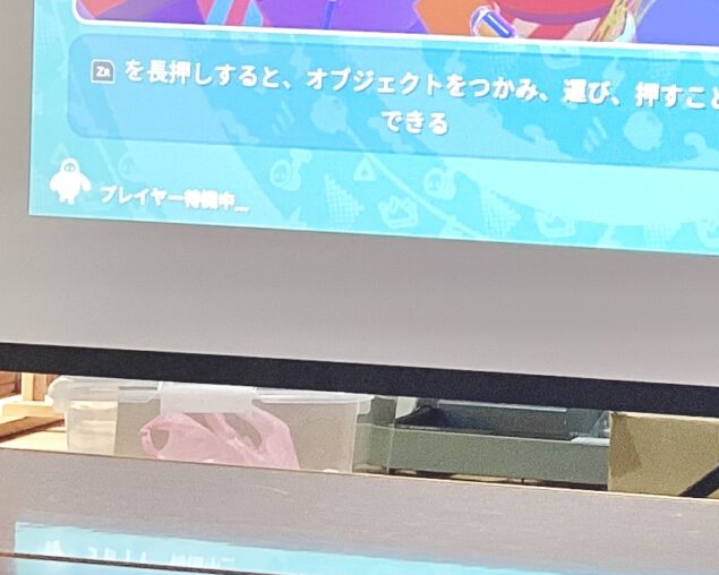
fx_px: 2596
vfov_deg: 12.5
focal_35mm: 122
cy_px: 17
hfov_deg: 15.5
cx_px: 734
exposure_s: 1/60
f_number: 2.4
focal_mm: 3.3
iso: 100
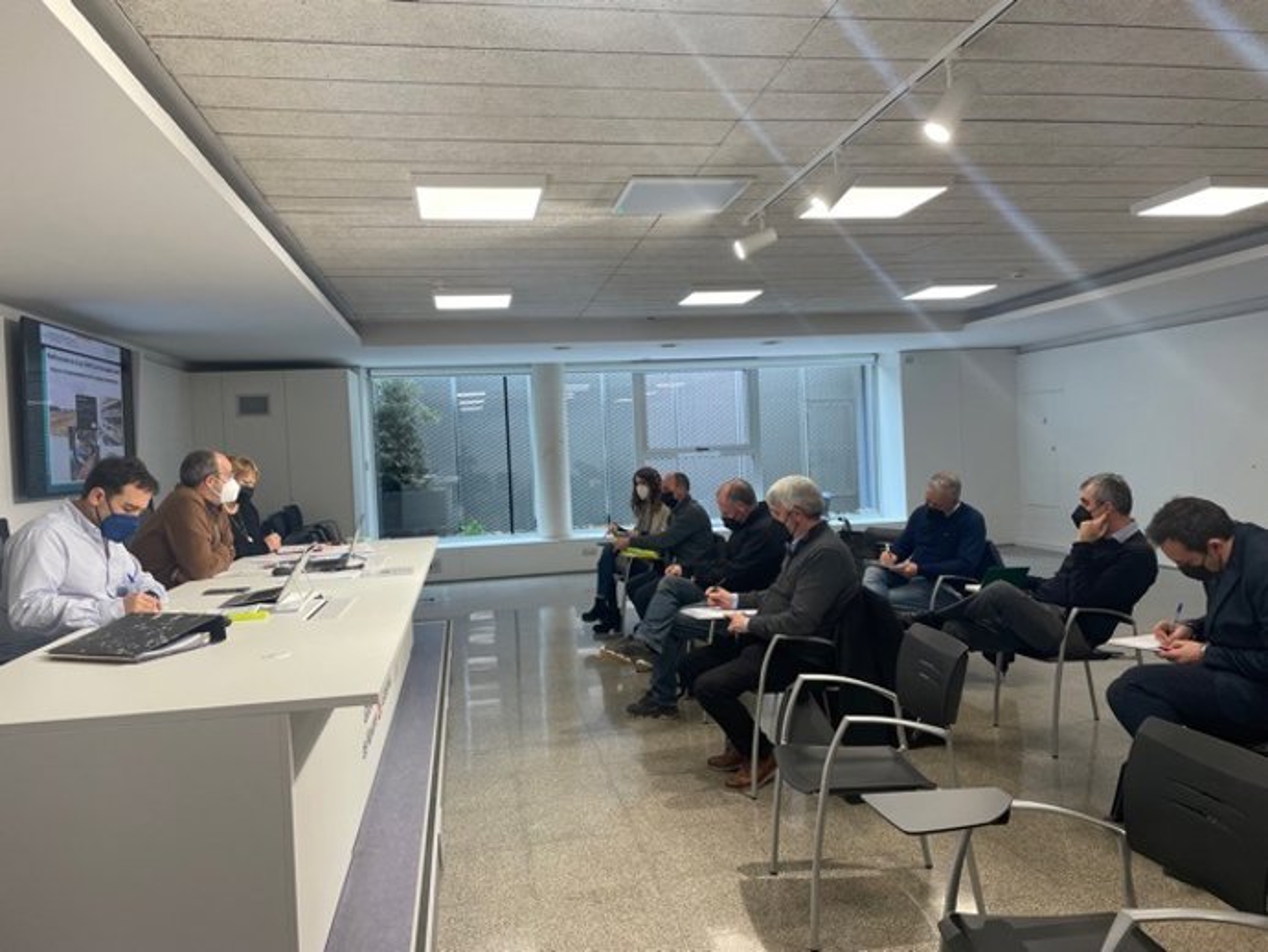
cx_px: 634
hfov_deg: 67.3
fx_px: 953
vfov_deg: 53.1
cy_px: 476
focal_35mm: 26
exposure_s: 1/100
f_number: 1.6
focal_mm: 4.2
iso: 50
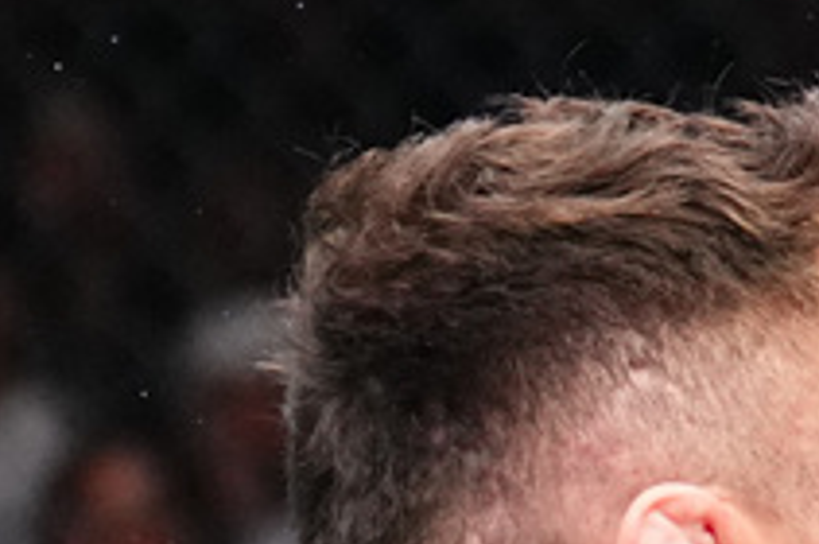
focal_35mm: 359
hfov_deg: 5.6
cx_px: 1595
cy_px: 1243
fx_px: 8155
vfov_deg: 3.8
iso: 3200
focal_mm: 70
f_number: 2.8
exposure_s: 1/1600
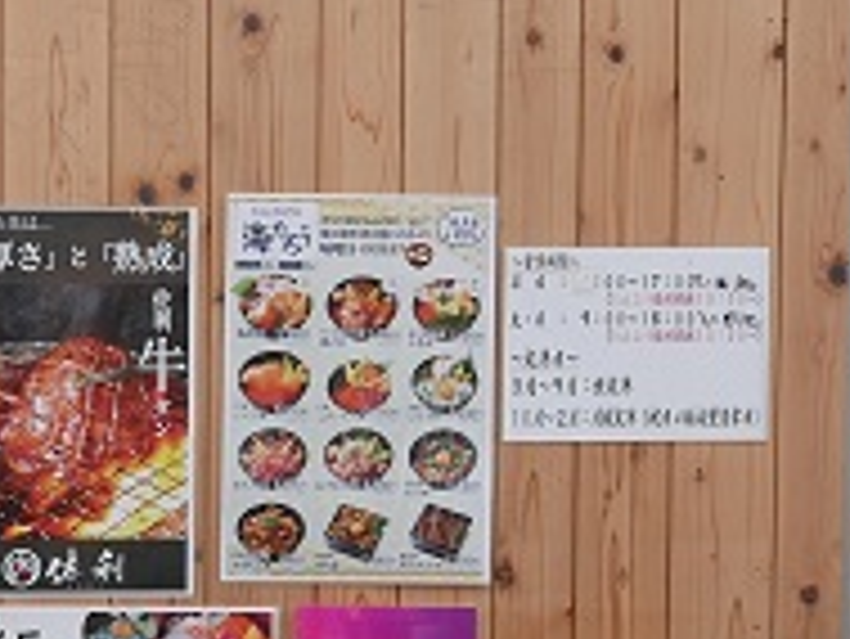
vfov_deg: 12.8
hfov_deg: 16.4
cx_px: -229
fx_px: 2801
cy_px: 650
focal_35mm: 114
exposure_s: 1/125
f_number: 5
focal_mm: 15.9
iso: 400
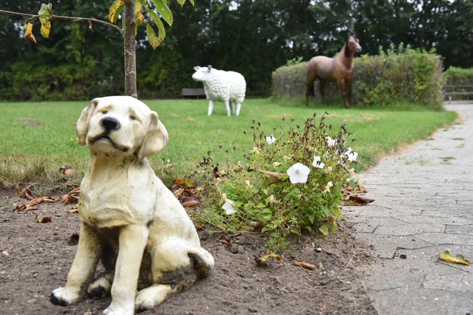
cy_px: 158
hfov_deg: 50.7
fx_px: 499
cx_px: 236
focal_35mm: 38
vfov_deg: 35.1
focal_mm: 38
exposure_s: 1/4000
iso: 8000
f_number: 6.3
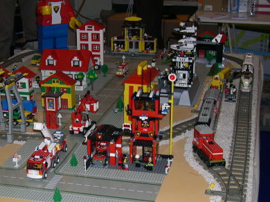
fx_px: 538
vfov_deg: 21.2
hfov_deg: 27.9
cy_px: 131
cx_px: 75
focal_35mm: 69
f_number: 2.9
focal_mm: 9
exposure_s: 1/60
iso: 100
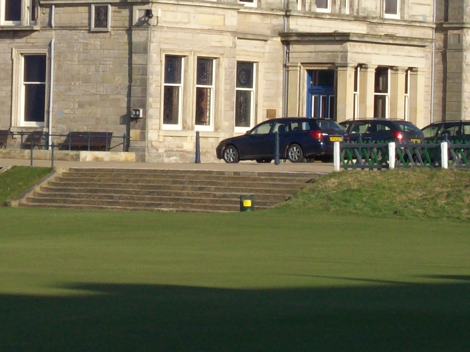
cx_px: 35
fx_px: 3027
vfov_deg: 6.6
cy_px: 21
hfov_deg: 8.8
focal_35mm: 223
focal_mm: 14.3
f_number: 7.6
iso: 80
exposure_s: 1/262
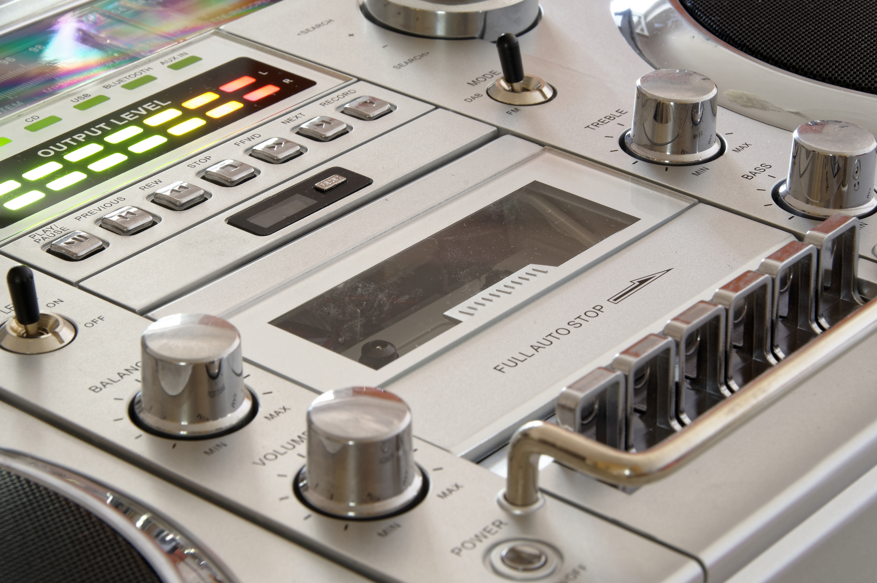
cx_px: 438
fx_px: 2848
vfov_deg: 11.7
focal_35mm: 117
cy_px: 292
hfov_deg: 17.5
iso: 100
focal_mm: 77.5
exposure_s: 30
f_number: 18
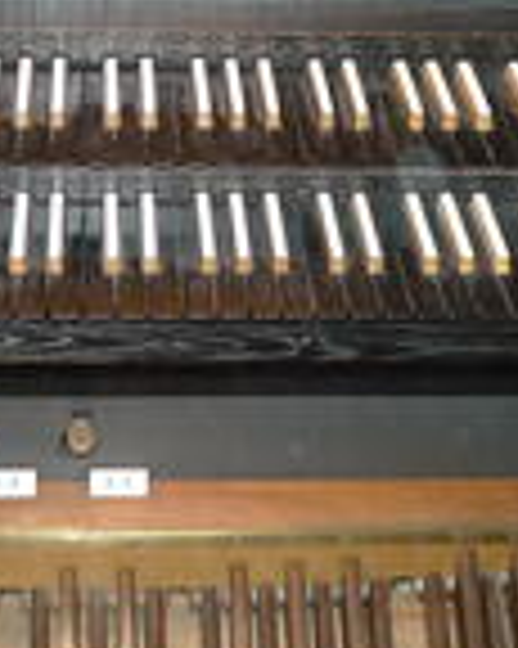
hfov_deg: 23.3
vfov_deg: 28.7
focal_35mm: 65
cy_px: 166
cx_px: 144
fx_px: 1247
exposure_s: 1/30
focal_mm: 5.1
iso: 125
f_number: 2
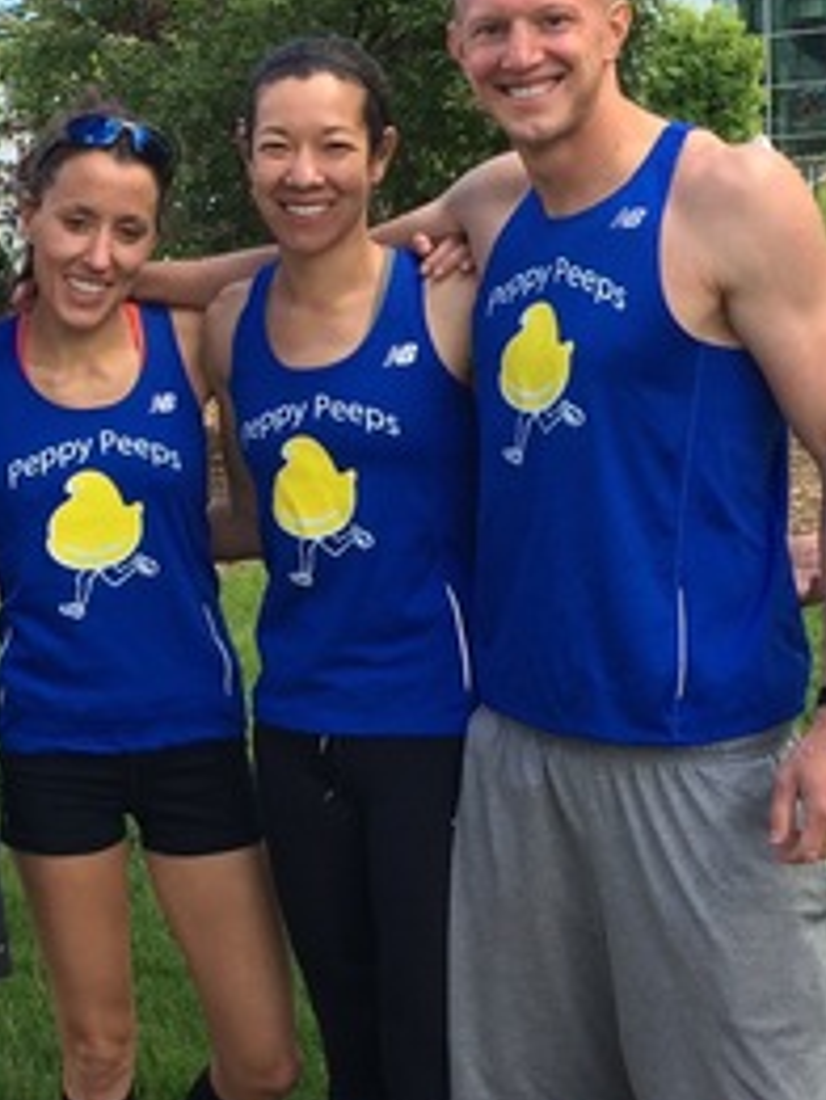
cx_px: 55
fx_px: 2543
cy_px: 620
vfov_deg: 24.4
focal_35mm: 80
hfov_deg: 18.1
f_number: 2.2
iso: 32
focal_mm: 4.15
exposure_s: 1/376
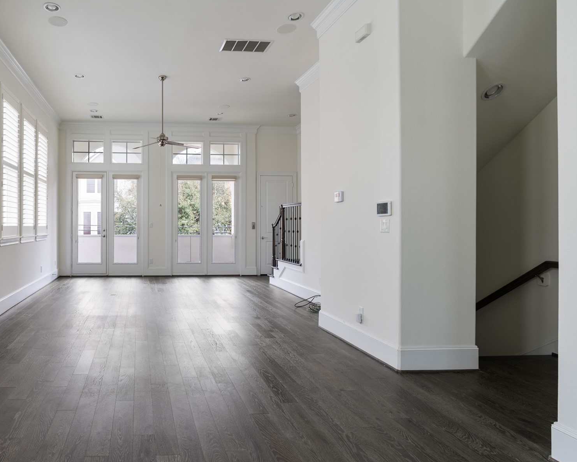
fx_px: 376
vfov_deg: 63.0
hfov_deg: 71.3
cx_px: 164
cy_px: 210
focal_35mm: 22
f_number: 5.6
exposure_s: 1/8
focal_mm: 16
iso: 100
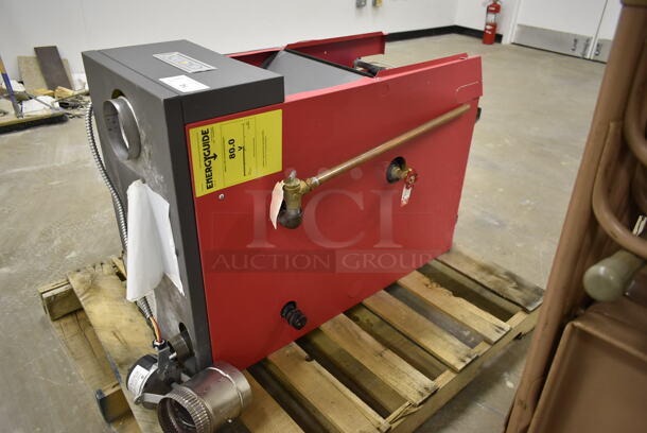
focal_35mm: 27
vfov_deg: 48.0
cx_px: 324
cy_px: 216
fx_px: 486
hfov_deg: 67.3
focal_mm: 18
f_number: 3.5
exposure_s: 1/30
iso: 640
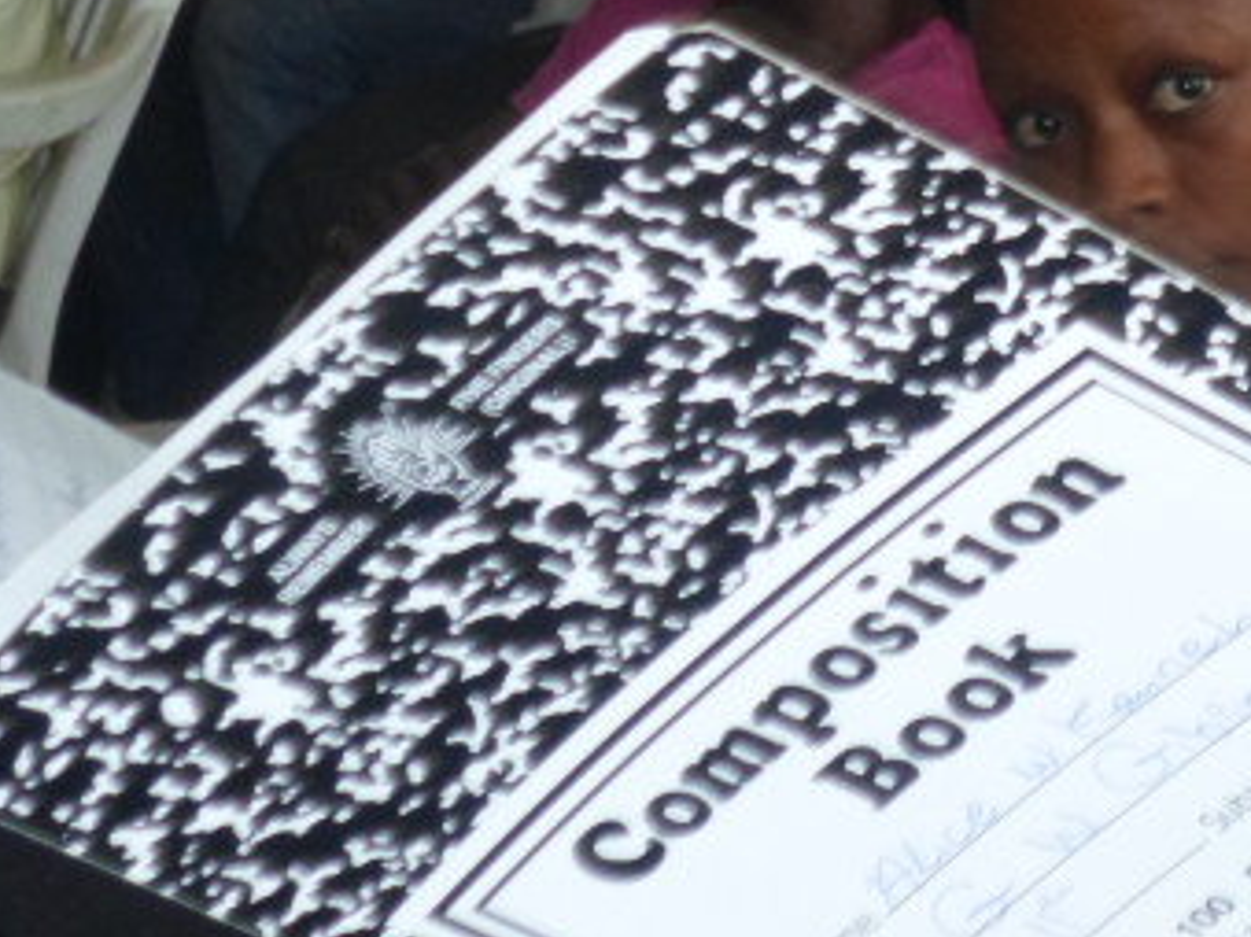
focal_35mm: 163
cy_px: -384
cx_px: 1576
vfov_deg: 8.9
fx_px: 5889
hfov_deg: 11.8
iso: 120
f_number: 3.6
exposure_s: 1/45
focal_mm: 9.7
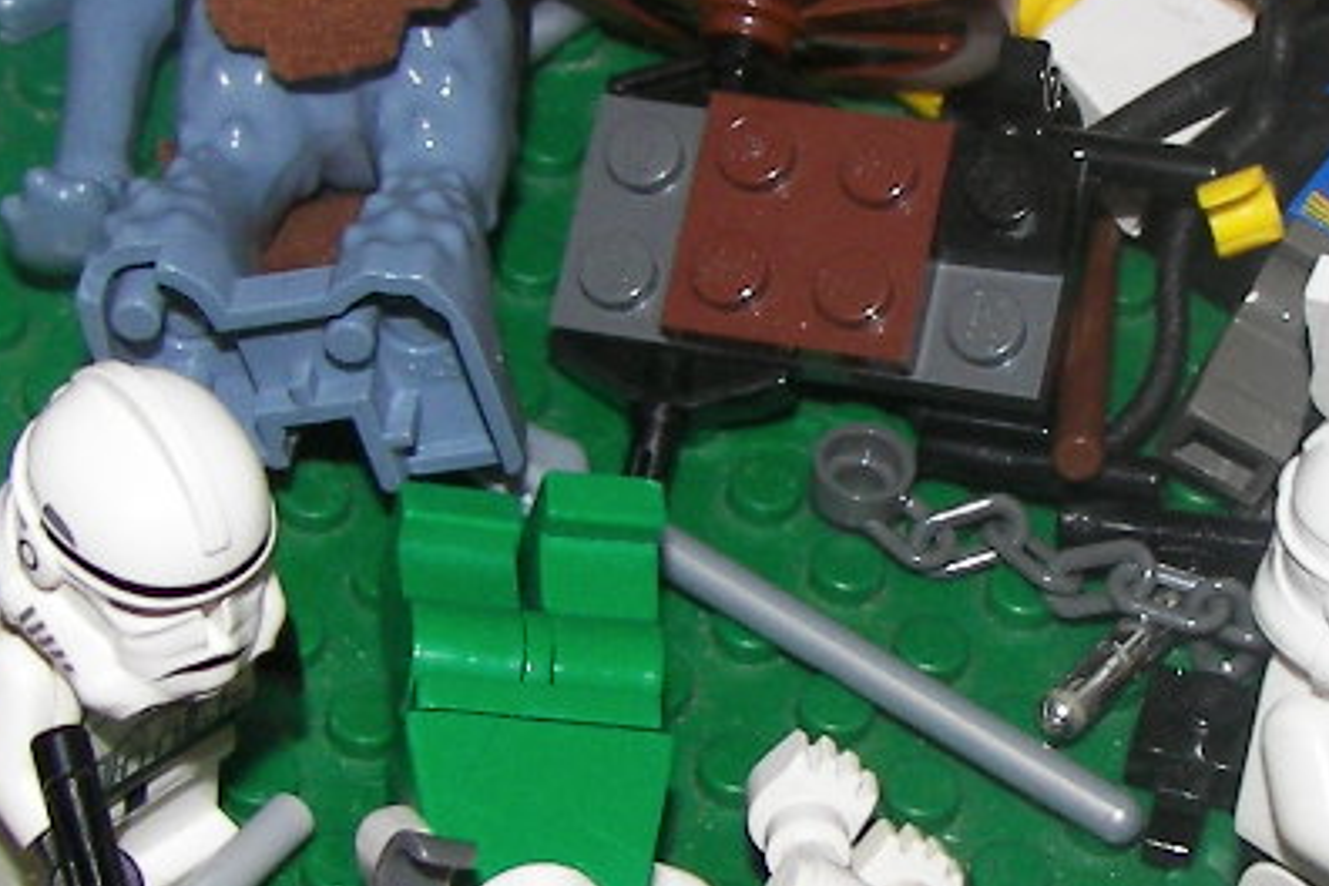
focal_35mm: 121
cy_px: 456
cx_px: 913
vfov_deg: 11.3
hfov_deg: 16.9
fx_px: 4467
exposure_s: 1/30
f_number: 2.8
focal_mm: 6
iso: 100
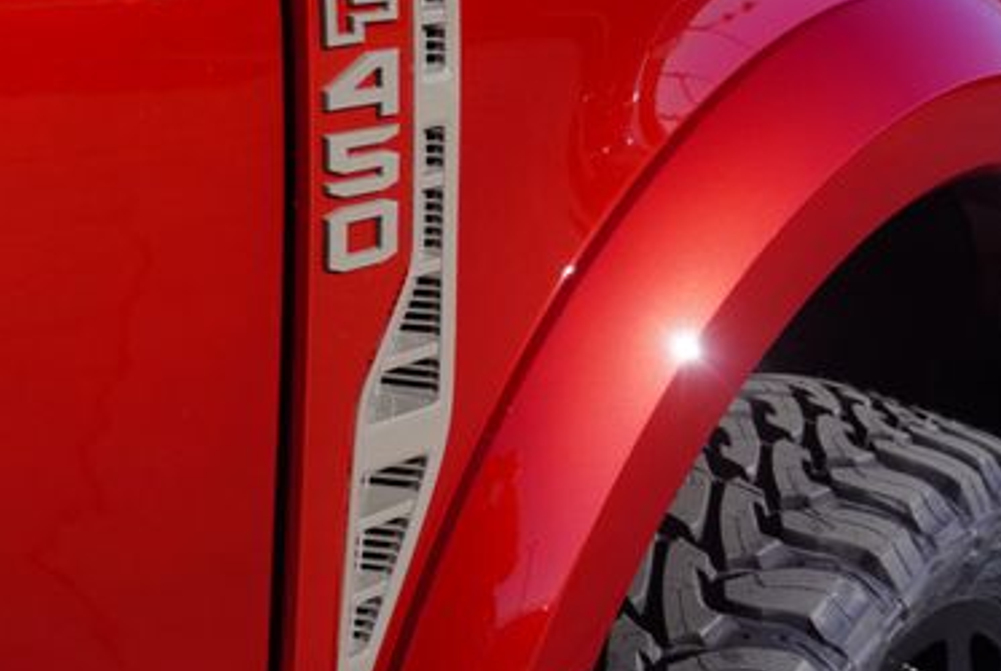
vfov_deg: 27.5
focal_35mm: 49
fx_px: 1361
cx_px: 376
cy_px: 204
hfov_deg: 40.1
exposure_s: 1/320
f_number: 5.6
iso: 100
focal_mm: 19
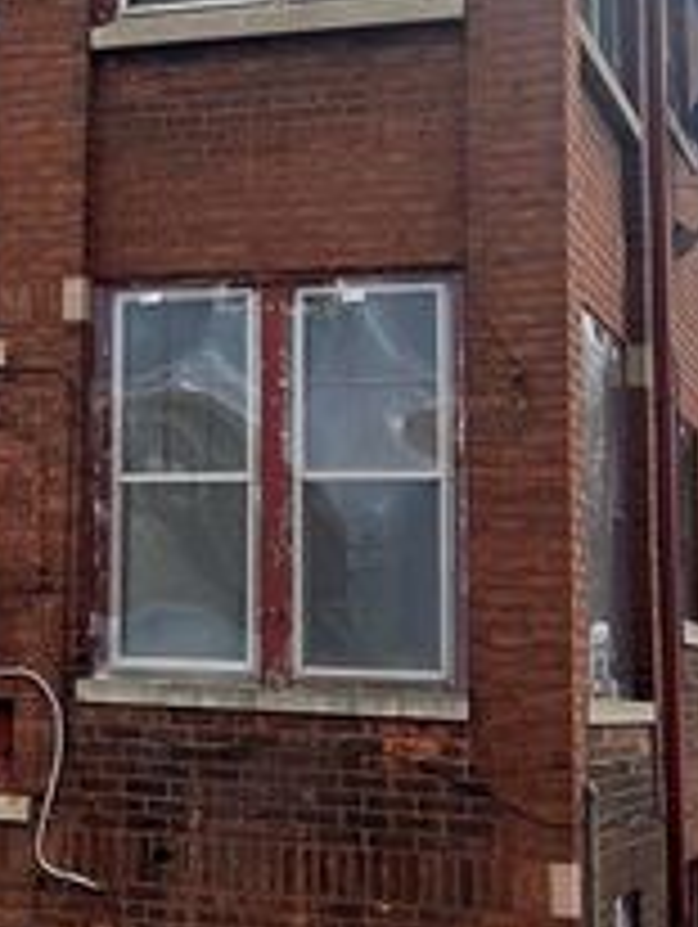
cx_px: -77
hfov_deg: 17.0
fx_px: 2254
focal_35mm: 84
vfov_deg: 23.0
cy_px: 236
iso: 50
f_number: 1.6
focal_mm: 5.1
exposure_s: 1/1647
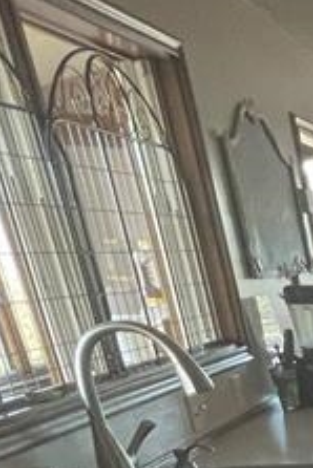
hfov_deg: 13.4
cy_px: 615
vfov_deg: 27.0
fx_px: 807
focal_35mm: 62
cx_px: 817
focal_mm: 1.57
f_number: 1.8
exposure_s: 1/60
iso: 160
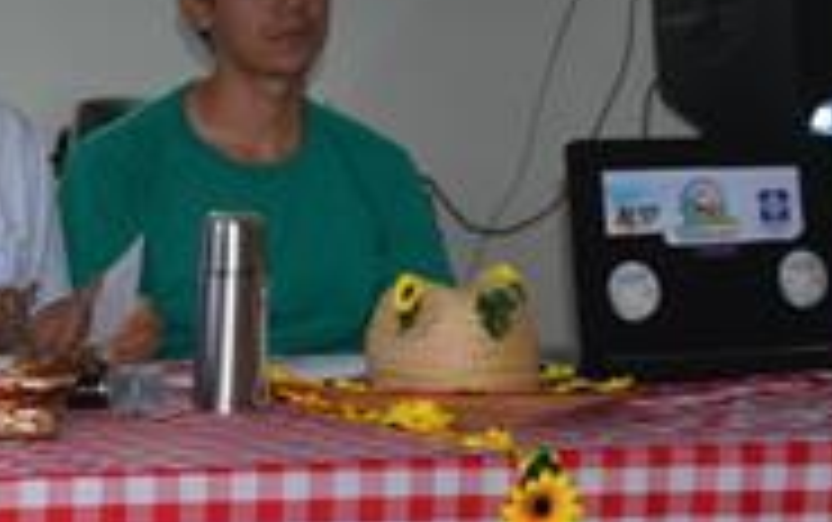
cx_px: -180
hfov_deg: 15.8
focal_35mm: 127
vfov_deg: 10.3
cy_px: 241
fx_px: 2882
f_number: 3.8
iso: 720
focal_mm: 24
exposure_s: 1/60
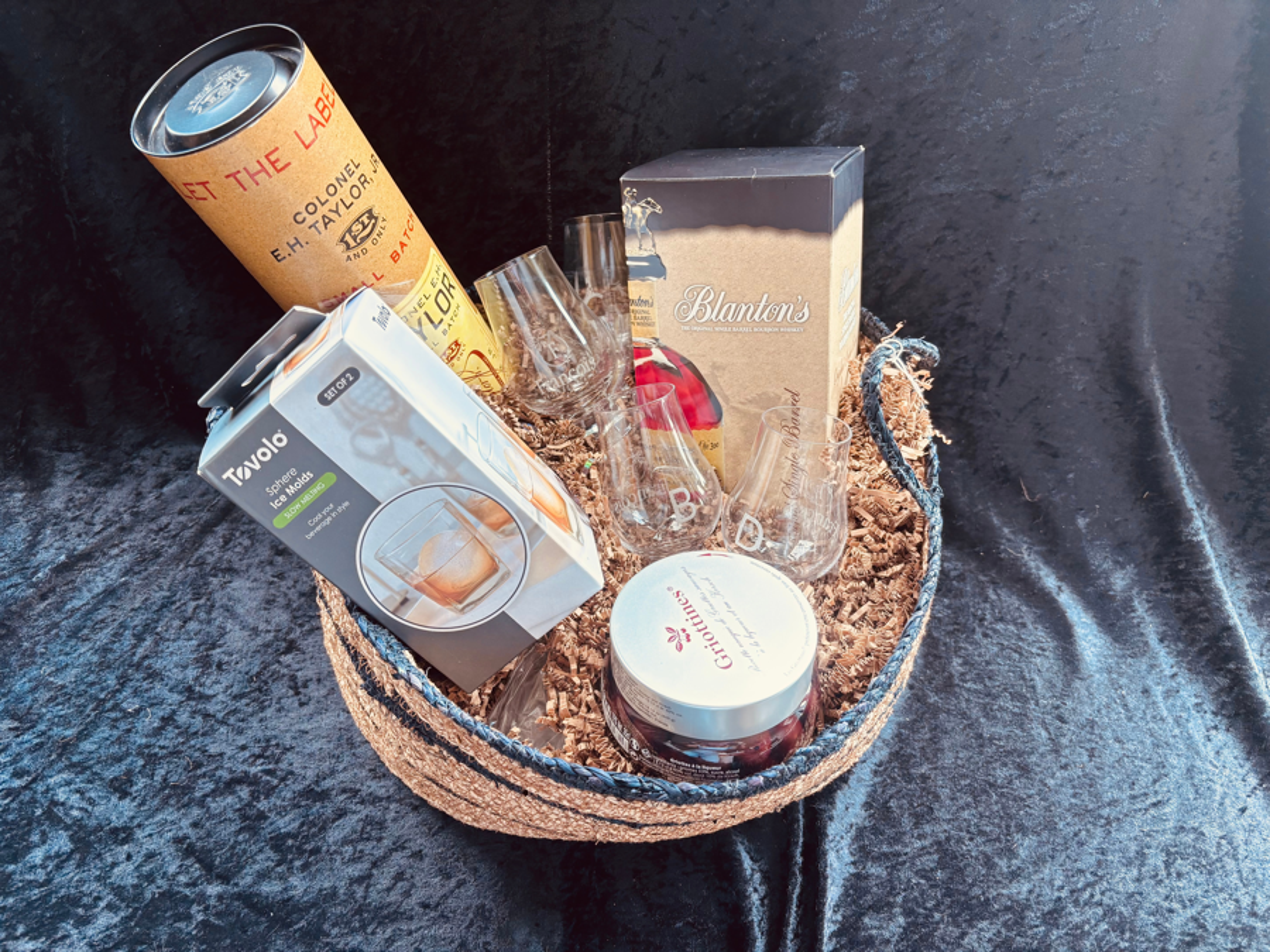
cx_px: 635
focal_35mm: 26
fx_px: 954
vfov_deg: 53.1
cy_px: 476
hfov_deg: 67.3
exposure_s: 1/121
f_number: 1.6
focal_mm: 5.96
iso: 80
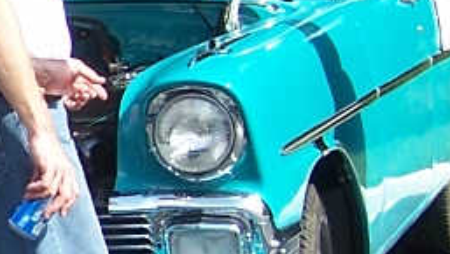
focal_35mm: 193
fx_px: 2305
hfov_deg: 10.8
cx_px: -219
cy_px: 272
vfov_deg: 6.3
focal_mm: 6.3
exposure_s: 1/500
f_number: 2.8
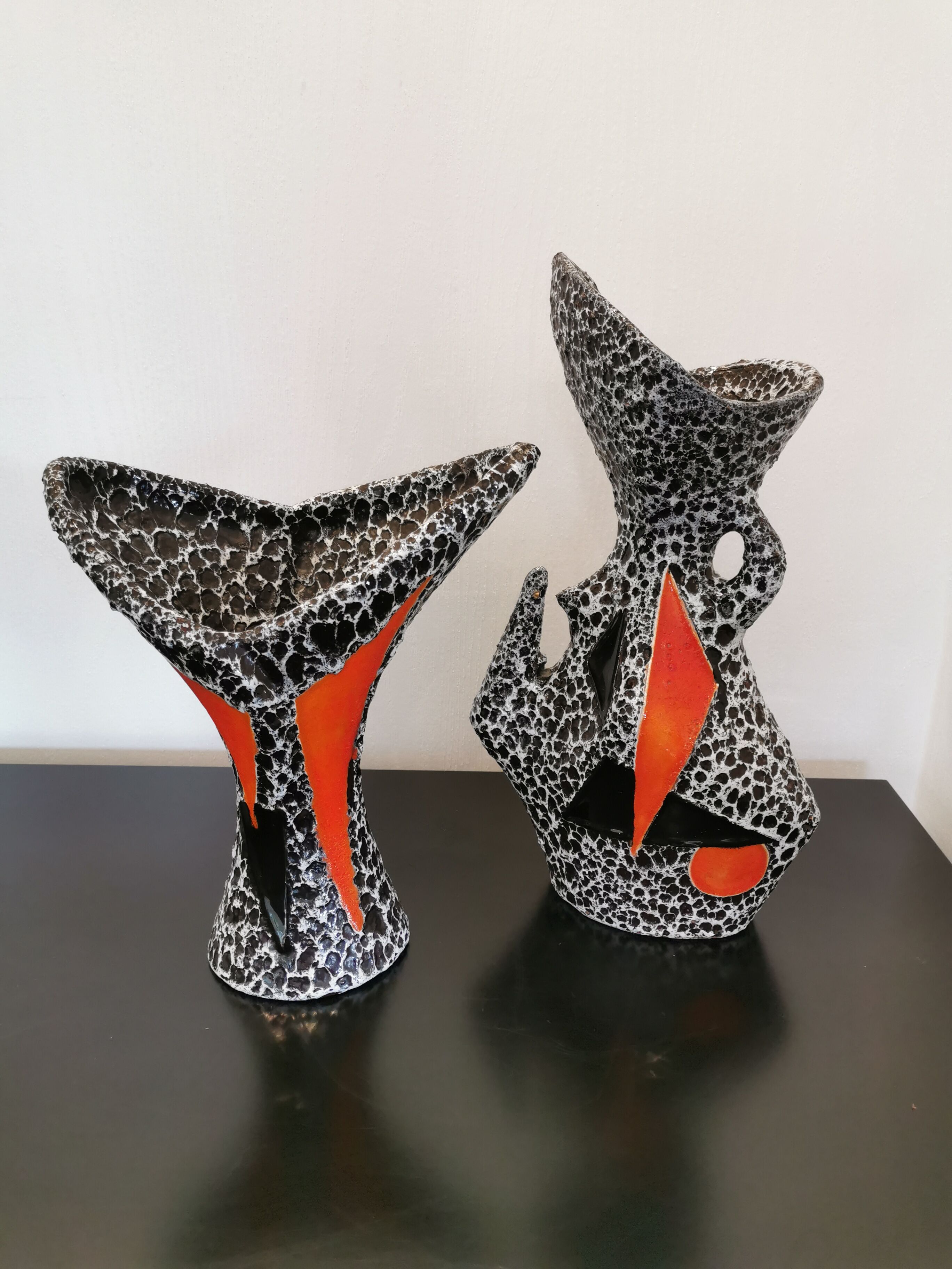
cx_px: 476
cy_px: 634
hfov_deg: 51.4
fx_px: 990
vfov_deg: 65.3
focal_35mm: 27
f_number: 1.8
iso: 160
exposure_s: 1/50
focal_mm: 5.58
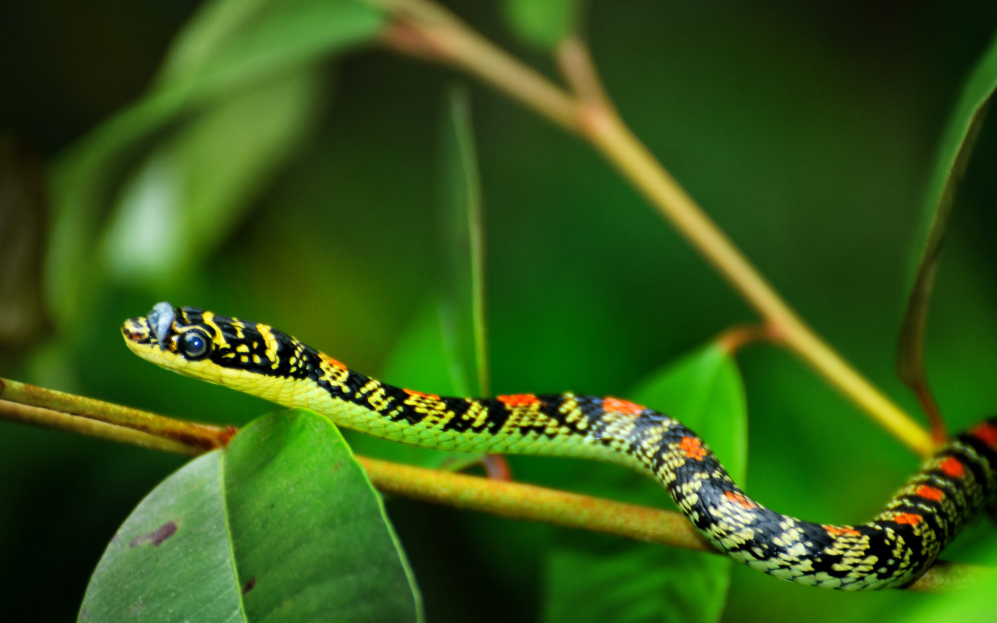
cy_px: 299
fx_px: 11248
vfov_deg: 3.2
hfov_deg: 5.1
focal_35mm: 414
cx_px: 498
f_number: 6.3
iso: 500
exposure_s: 1/100
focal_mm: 270
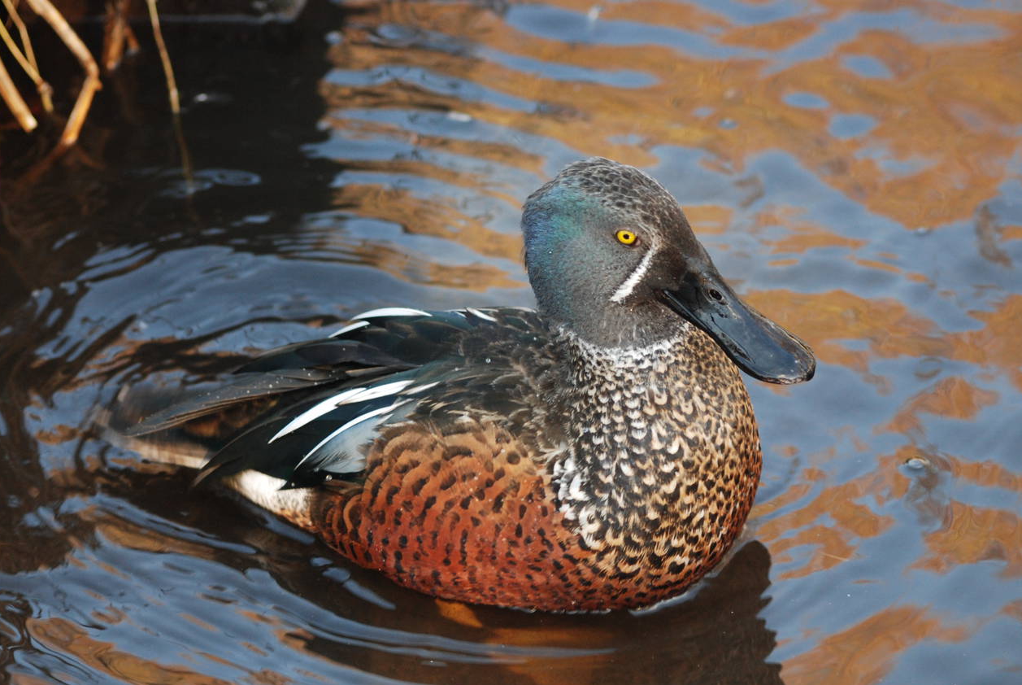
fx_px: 5970
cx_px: 599
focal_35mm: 210
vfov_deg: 6.6
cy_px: 410
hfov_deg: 9.8
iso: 400
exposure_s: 1/125
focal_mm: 110
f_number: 4.2
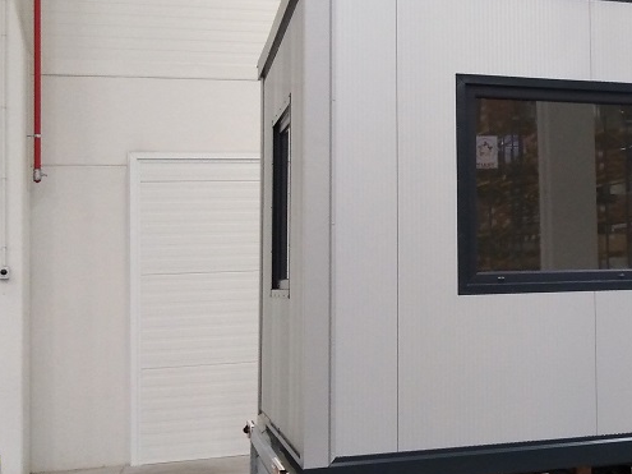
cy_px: 185
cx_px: 691
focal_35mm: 63
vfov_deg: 23.2
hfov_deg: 28.1
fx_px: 1150
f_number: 2.2
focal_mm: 3.46
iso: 351
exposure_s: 1/30
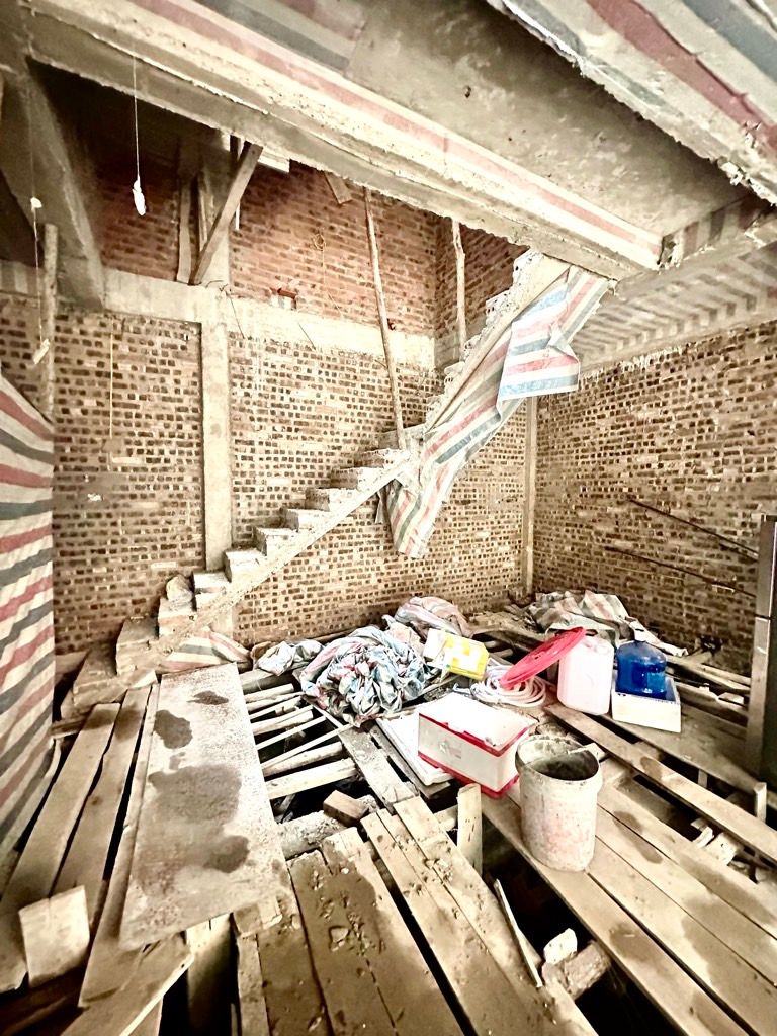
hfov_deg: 85.7
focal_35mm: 14
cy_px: 518
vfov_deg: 102.1
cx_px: 388
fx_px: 419
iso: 1250
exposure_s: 1/40
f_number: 2.2
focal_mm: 2.22
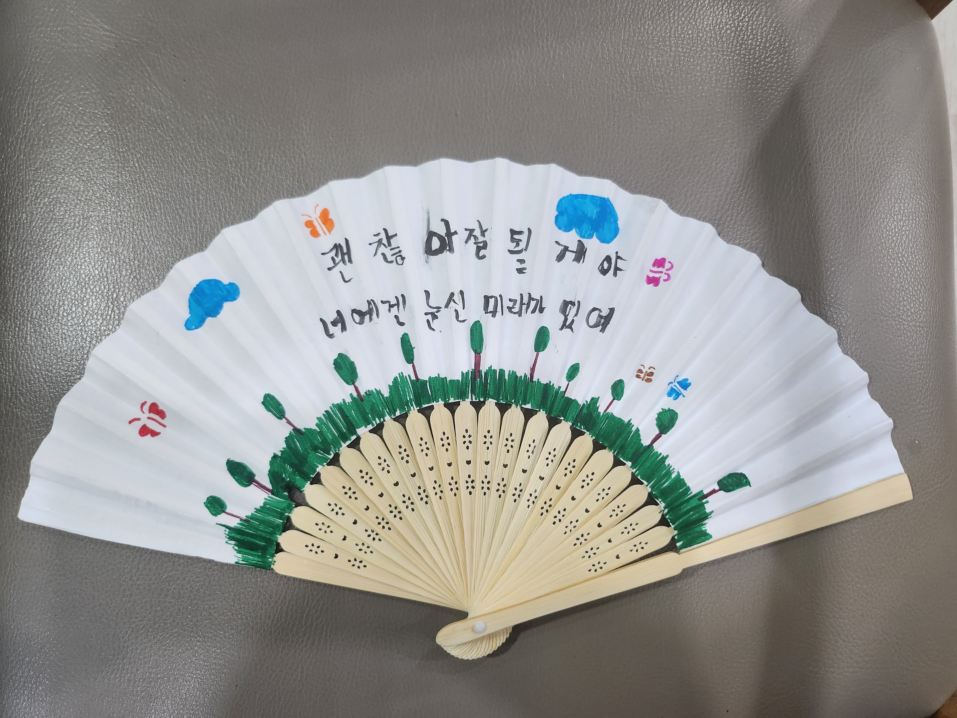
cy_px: 359
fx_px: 664
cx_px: 478
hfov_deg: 71.6
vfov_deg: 56.8
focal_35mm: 24
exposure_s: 1/120
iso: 320
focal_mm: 5
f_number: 1.8
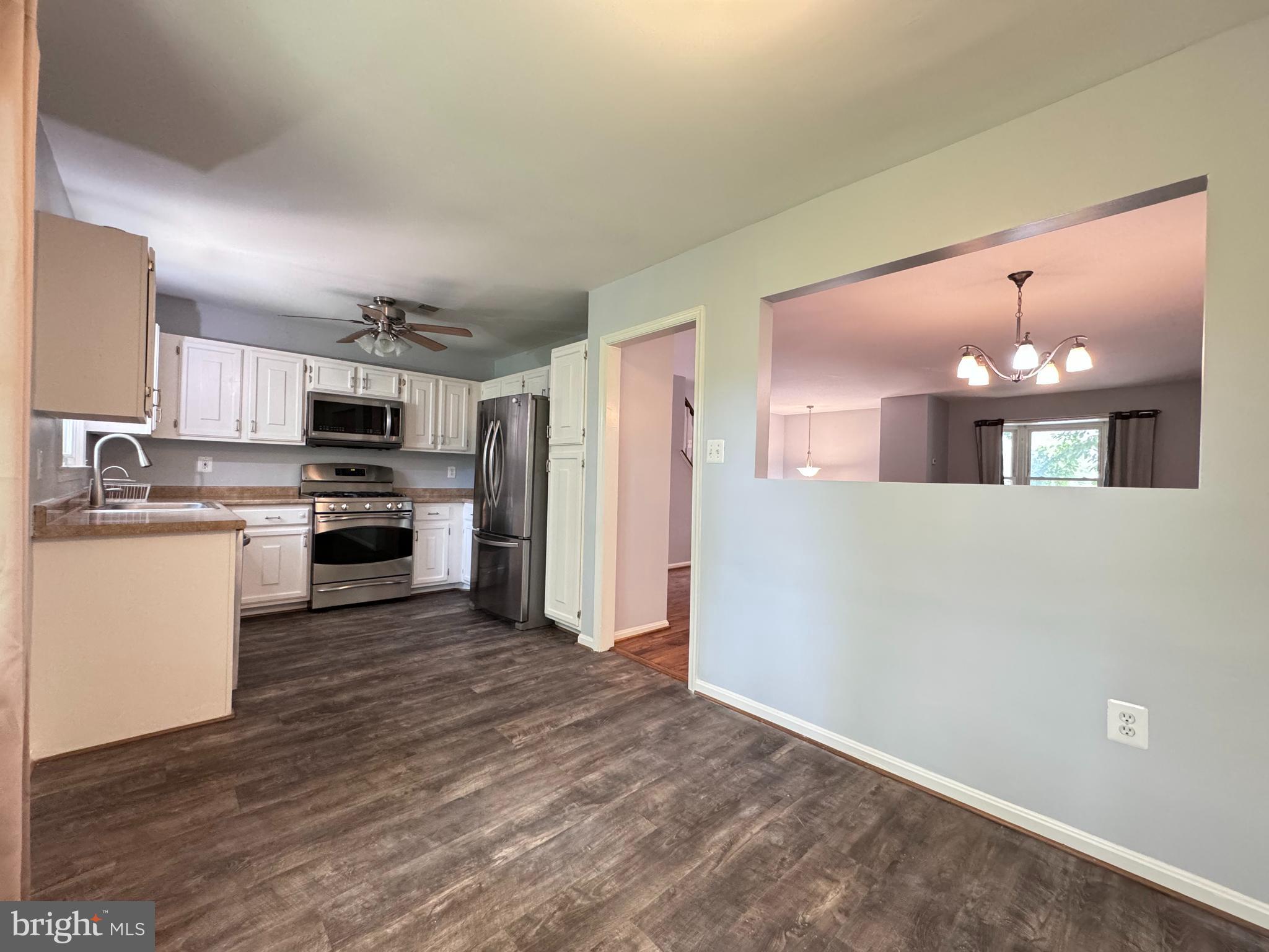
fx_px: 513
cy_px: 476
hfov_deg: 102.1
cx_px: 634
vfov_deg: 85.7
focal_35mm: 14
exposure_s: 1/60
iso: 640
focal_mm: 2.22
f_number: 2.2
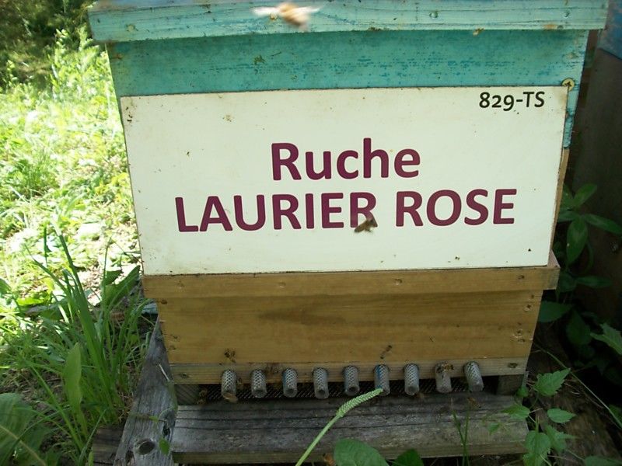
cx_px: 311
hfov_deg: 56.8
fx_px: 575
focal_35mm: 32
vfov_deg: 44.2
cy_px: 233
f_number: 2.9
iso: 80
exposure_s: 1/250
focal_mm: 5.7
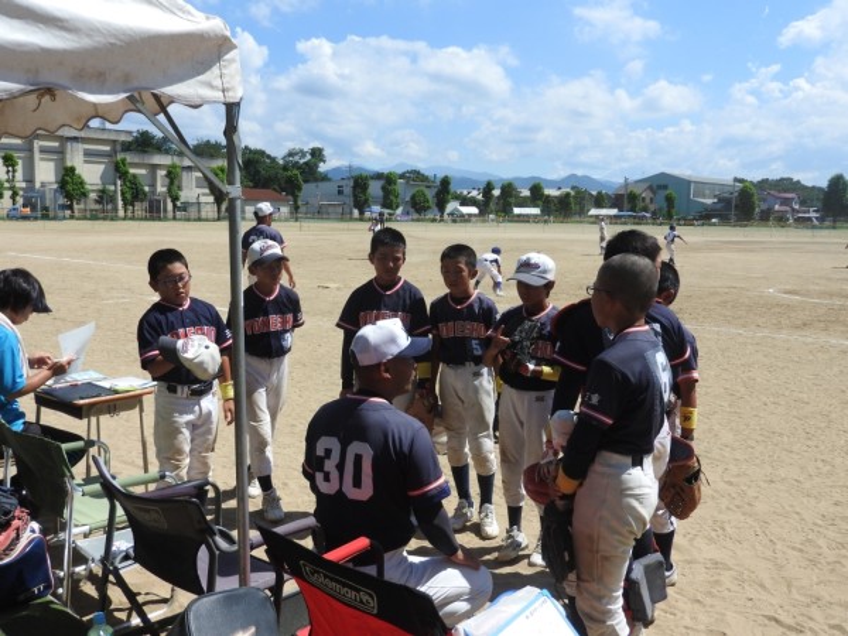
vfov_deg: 42.9
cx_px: 424
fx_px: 808
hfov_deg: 55.4
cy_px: 318
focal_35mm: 33
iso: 100
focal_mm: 5.9
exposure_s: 1/1250
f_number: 3.6
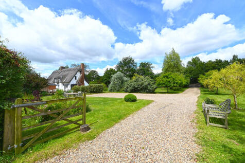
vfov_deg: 81.2
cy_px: 82
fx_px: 95
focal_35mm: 14
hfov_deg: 104.3
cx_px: 122
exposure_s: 1/200
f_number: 14
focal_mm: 14
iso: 320
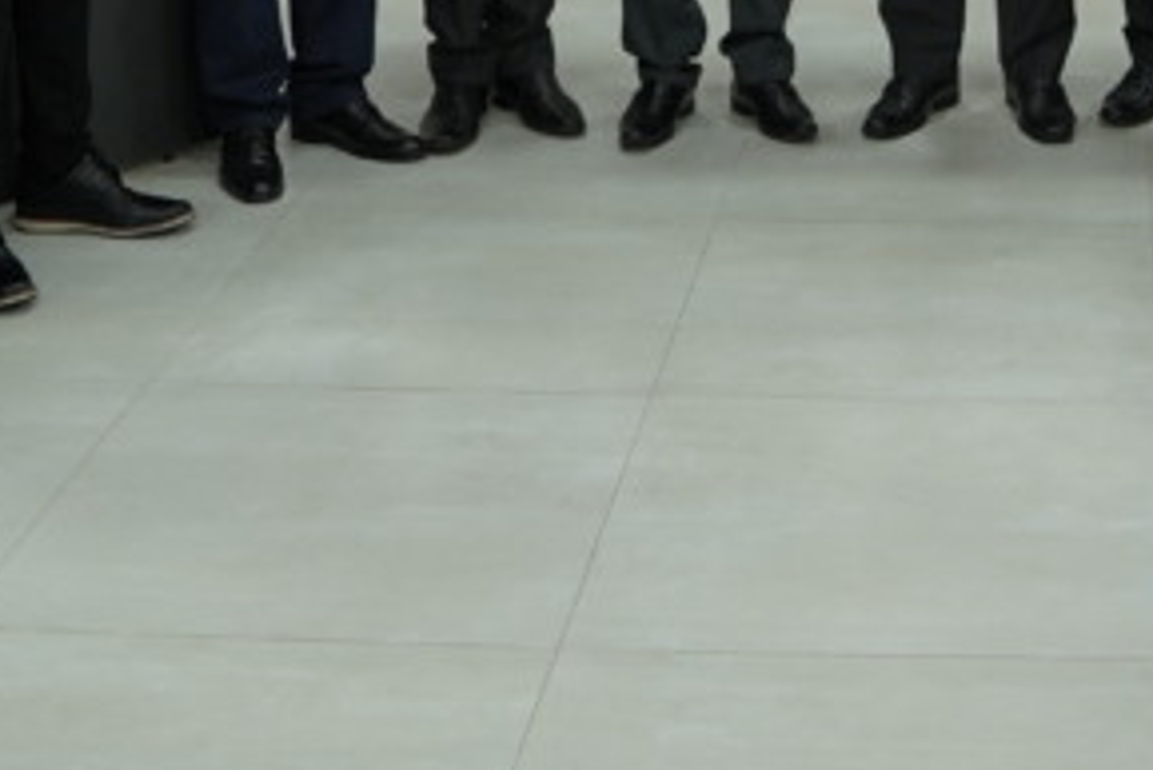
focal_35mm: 85
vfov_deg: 14.6
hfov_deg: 23.2
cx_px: 1057
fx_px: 2724
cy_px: -489
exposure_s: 1/200
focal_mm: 24
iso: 800
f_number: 2.8
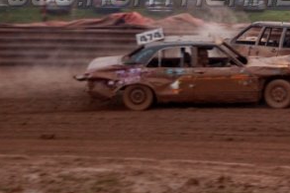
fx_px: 1055
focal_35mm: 131
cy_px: -1
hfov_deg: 15.4
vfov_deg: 10.4
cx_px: 283
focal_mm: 40
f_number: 4.8
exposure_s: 1/60
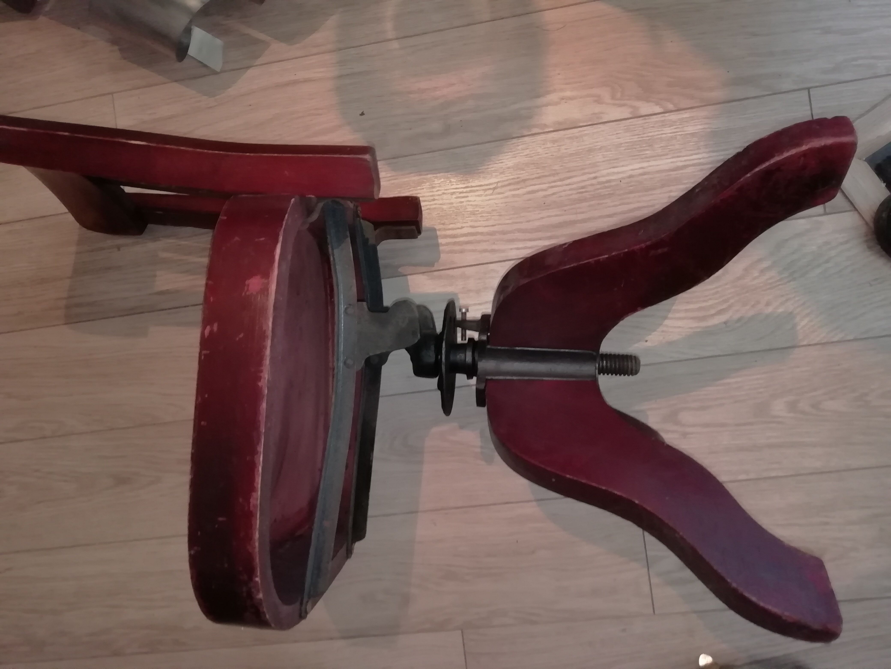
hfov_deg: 67.3
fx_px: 669
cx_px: 446
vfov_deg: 53.1
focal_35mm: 26
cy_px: 334
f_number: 2.2
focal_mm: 3.46
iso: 250
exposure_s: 1/33.3
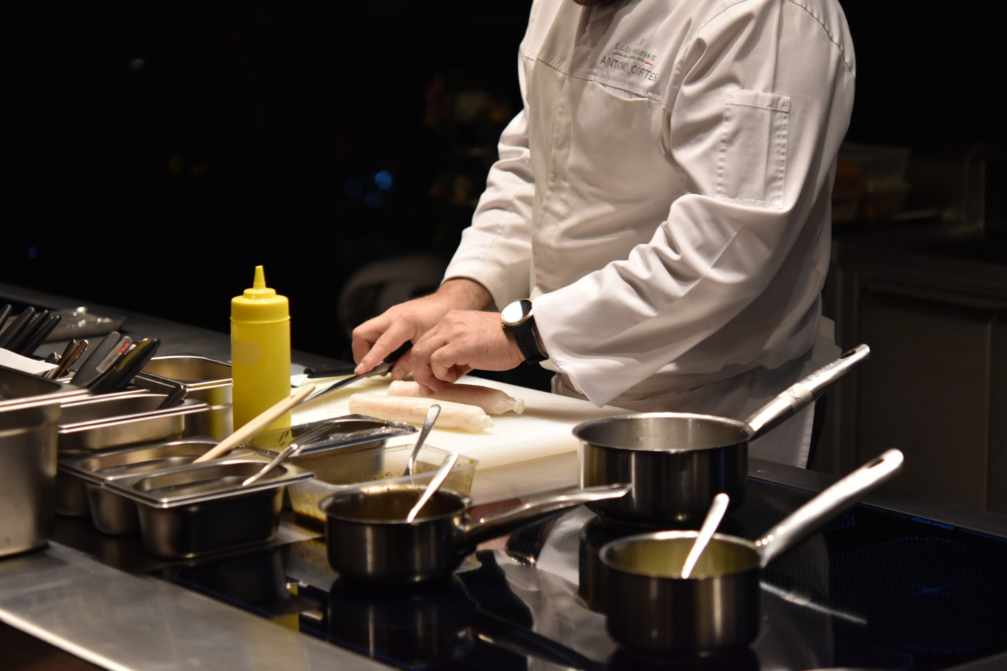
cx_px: 504
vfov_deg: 15.2
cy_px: 336
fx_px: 2517
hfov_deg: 22.6
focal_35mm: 90
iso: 1250
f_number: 2.8
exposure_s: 1/250
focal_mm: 60
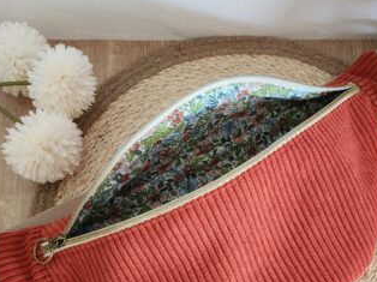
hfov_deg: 42.7
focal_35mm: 44
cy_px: 220
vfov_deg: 32.1
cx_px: 232
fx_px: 479
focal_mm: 6.4
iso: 400
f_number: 1.8
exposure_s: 1/120
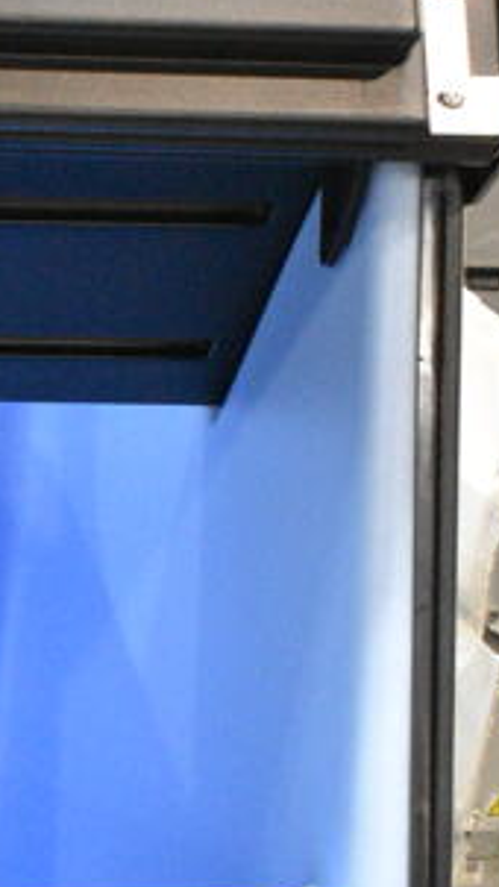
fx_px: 2233
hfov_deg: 11.9
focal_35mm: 95
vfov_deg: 22.4
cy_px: 457
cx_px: -352
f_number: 7.1
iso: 6400
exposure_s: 1/200
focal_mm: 20
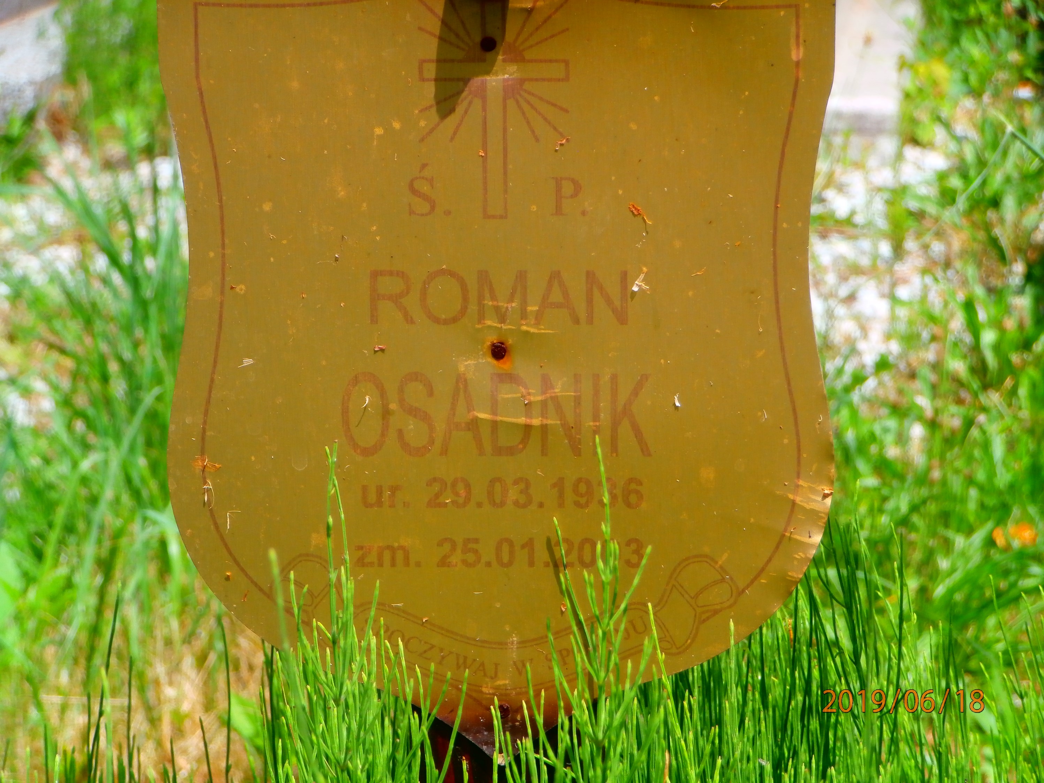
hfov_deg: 11.9
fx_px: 5006
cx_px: 522
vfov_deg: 8.9
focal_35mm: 166
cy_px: 392
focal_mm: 29.39
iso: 100
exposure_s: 1/250
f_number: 5.8
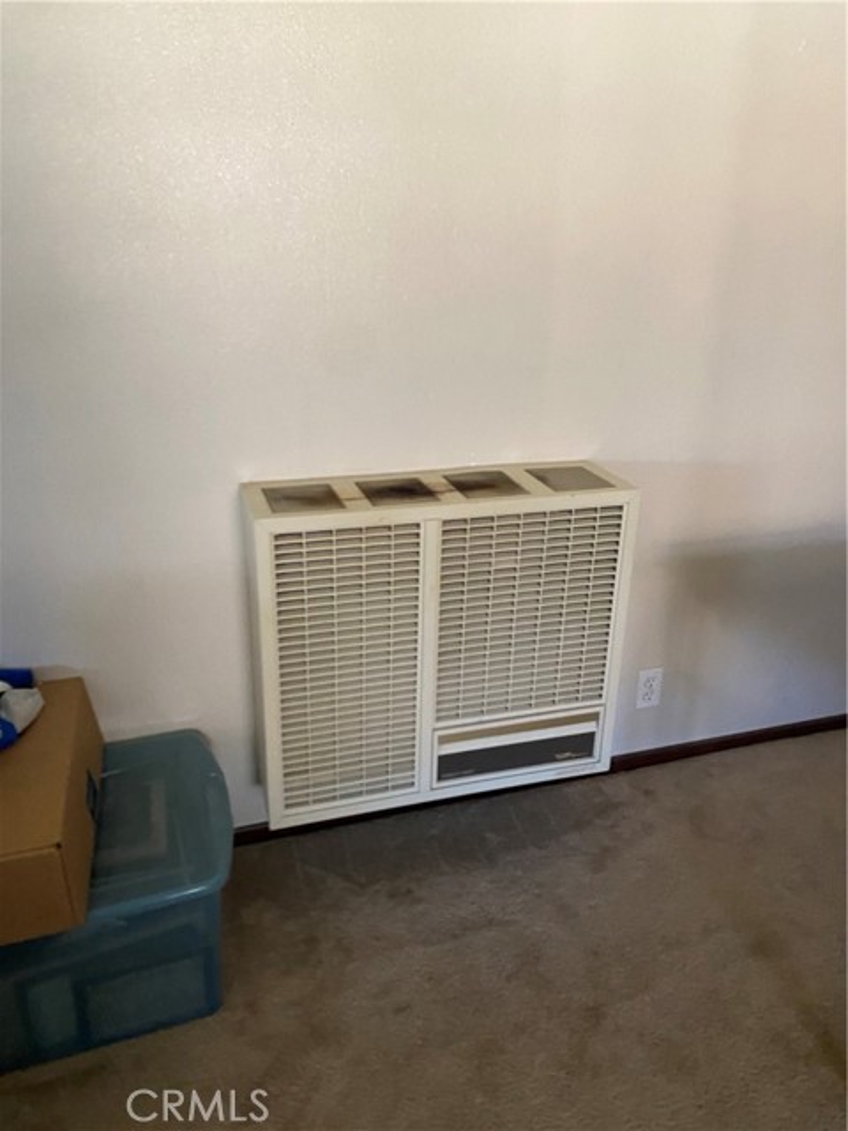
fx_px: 849
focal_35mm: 26
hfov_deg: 53.1
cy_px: 566
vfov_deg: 67.3
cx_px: 424
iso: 500
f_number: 1.8
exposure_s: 1/56
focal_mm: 4.25
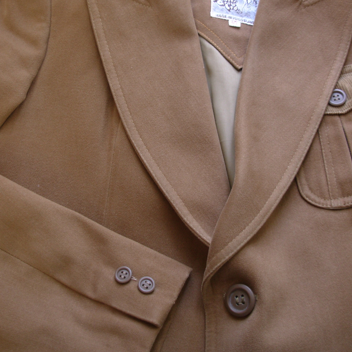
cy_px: 132
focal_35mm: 45
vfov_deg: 37.3
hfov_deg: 37.6
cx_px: 176
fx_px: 518
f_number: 2.9
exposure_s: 1/8.7
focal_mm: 6.3
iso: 50
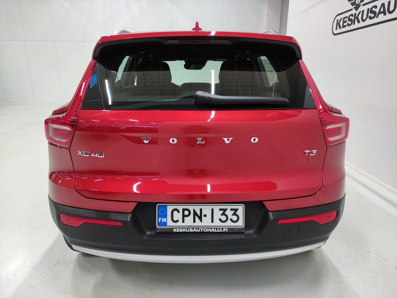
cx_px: 198
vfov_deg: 54.9
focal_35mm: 25
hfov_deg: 69.4
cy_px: 149
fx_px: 287
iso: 292
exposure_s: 1/100
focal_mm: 5.43
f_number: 1.89
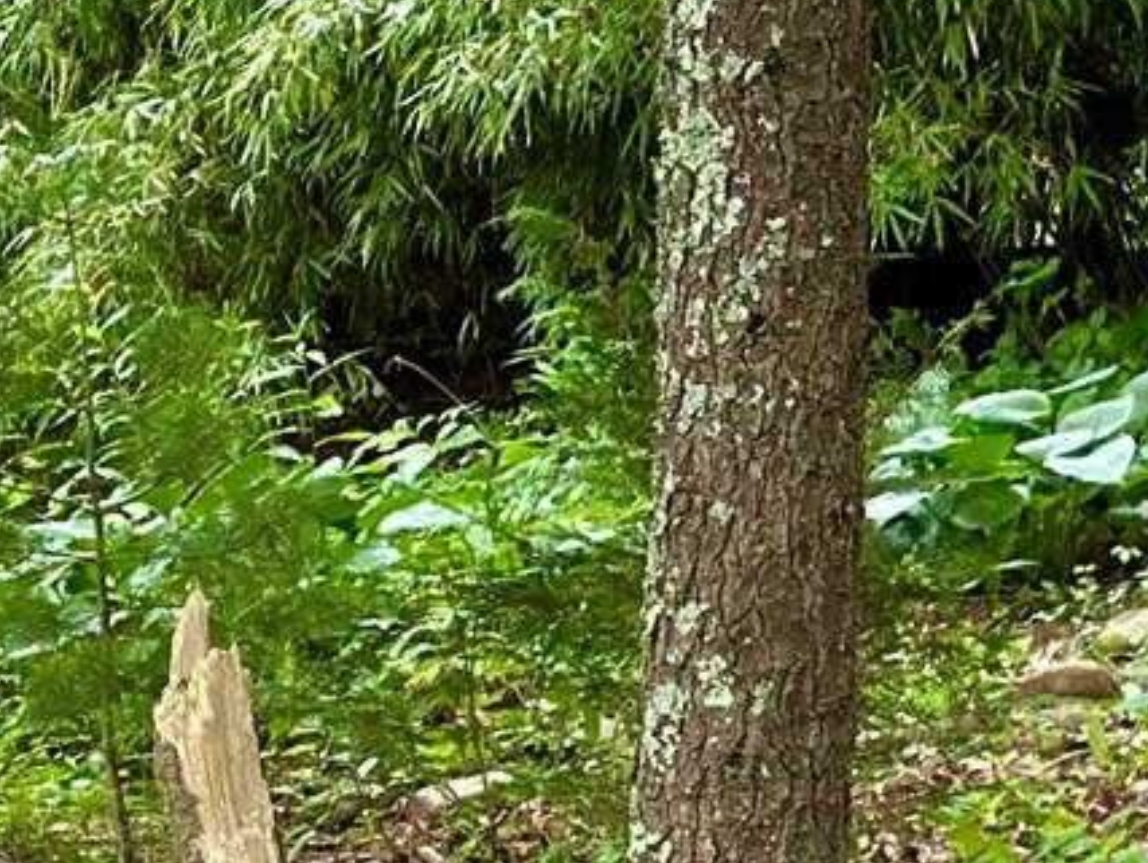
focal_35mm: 230
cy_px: -511
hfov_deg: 8.2
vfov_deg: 6.4
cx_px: -1172
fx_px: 7634
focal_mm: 6.86
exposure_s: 1/121
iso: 100
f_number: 1.78
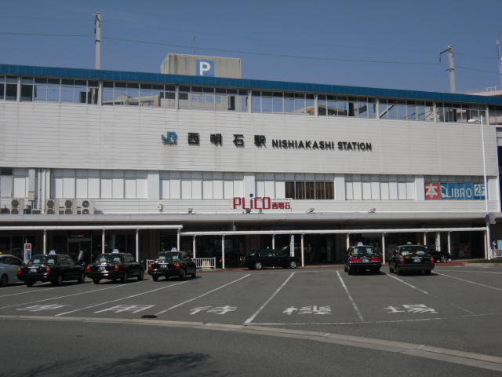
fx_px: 667
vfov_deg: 31.5
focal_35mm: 46
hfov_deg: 41.2
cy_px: 188
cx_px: 251
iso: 64
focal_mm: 8.2
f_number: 10.8
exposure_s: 1/200
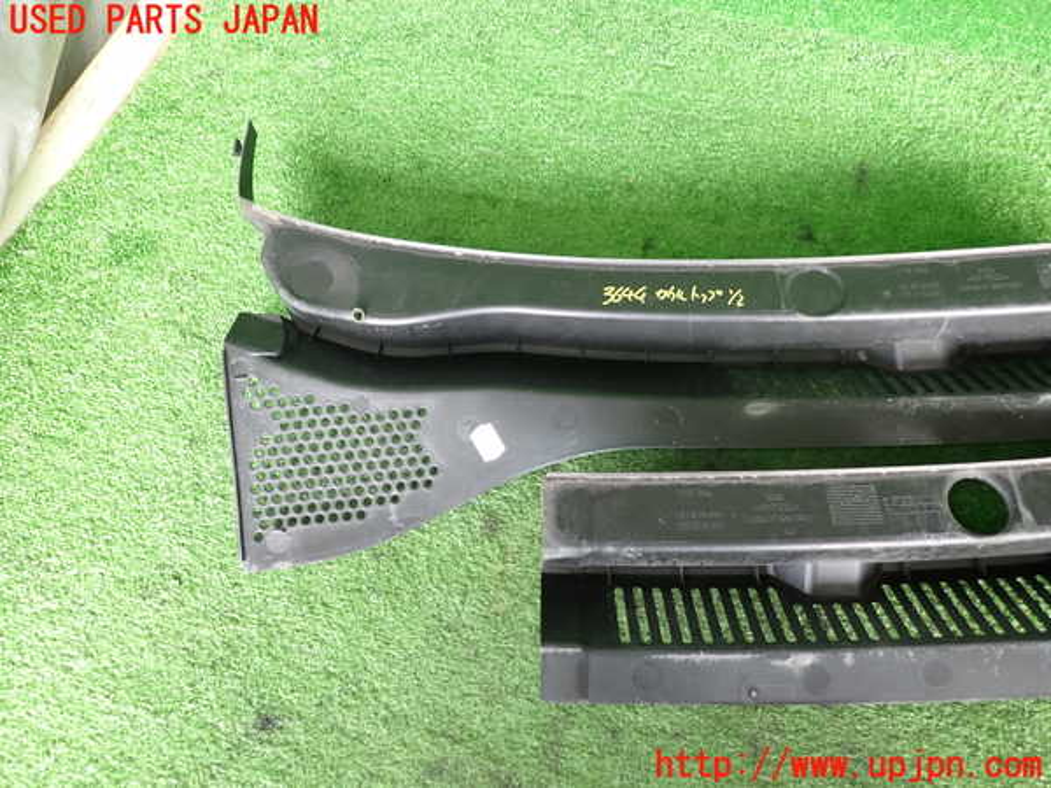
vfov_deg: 54.9
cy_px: 394
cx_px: 526
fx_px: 759
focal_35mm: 25
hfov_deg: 69.4
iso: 200
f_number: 2
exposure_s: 1/60
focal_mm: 4.5
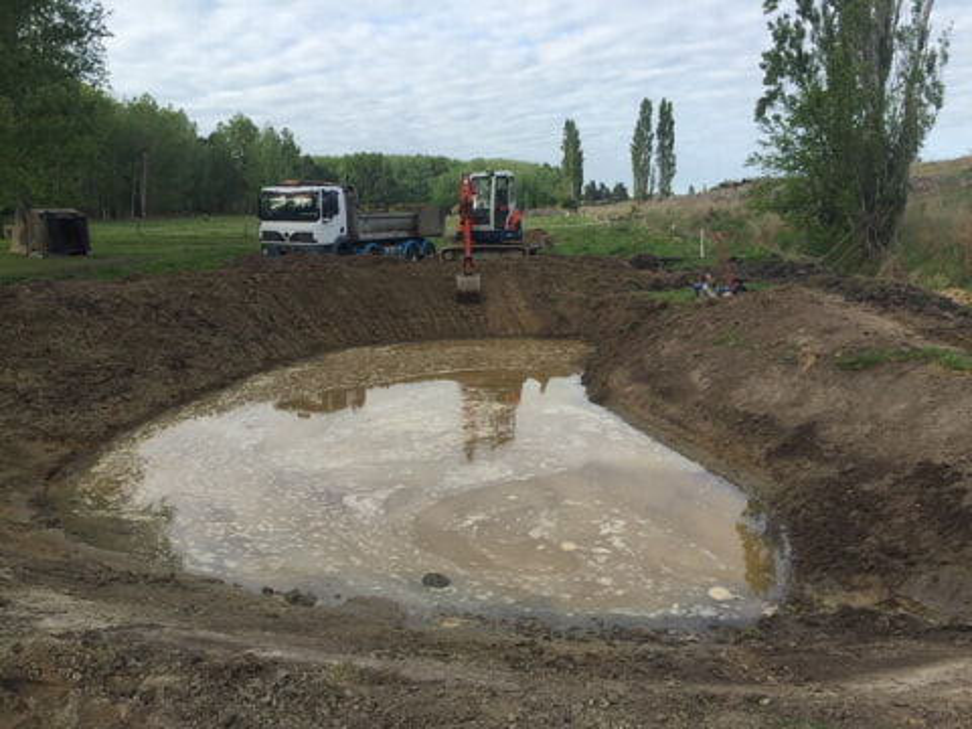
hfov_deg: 61.7
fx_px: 814
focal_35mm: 29
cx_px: 486
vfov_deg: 48.2
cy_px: 364
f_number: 2.2
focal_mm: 4.15
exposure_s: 1/964
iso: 32
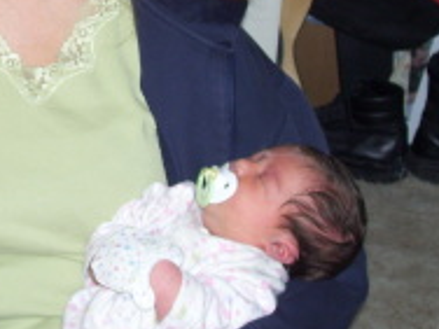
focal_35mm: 134
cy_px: 23
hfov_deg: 14.5
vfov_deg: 11.0
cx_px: 2
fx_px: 1699
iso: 100
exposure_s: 1/60
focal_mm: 9.4
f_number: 3.4
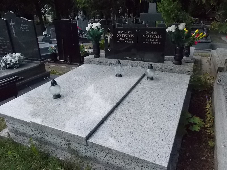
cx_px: 114
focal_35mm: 26
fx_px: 170
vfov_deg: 53.1
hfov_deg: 67.3
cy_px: 85
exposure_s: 1/400
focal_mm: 4.6
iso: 400
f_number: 8
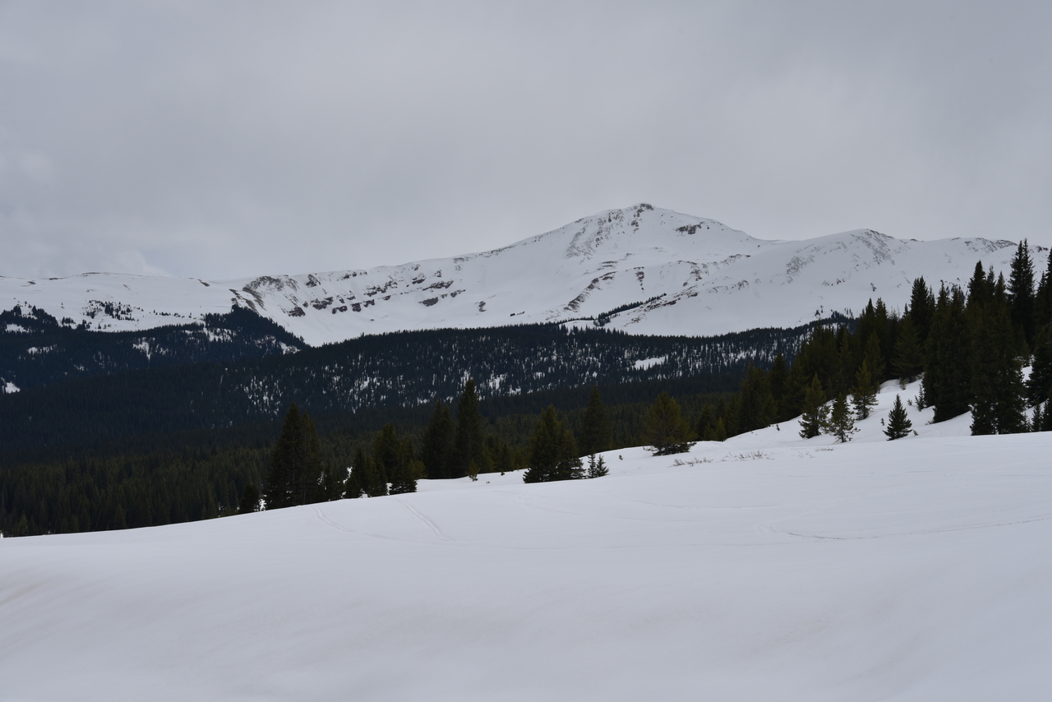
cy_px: 351
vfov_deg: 14.9
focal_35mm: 92
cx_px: 526
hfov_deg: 22.1
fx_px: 2689
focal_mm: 92
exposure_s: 1/640
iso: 100
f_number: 13
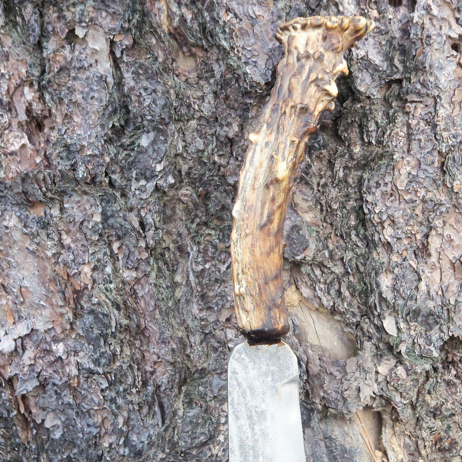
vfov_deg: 12.3
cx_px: 259
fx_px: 2144
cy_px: 360
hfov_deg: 12.3
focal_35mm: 142
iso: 320
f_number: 5.3
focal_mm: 17.9
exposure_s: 1/100
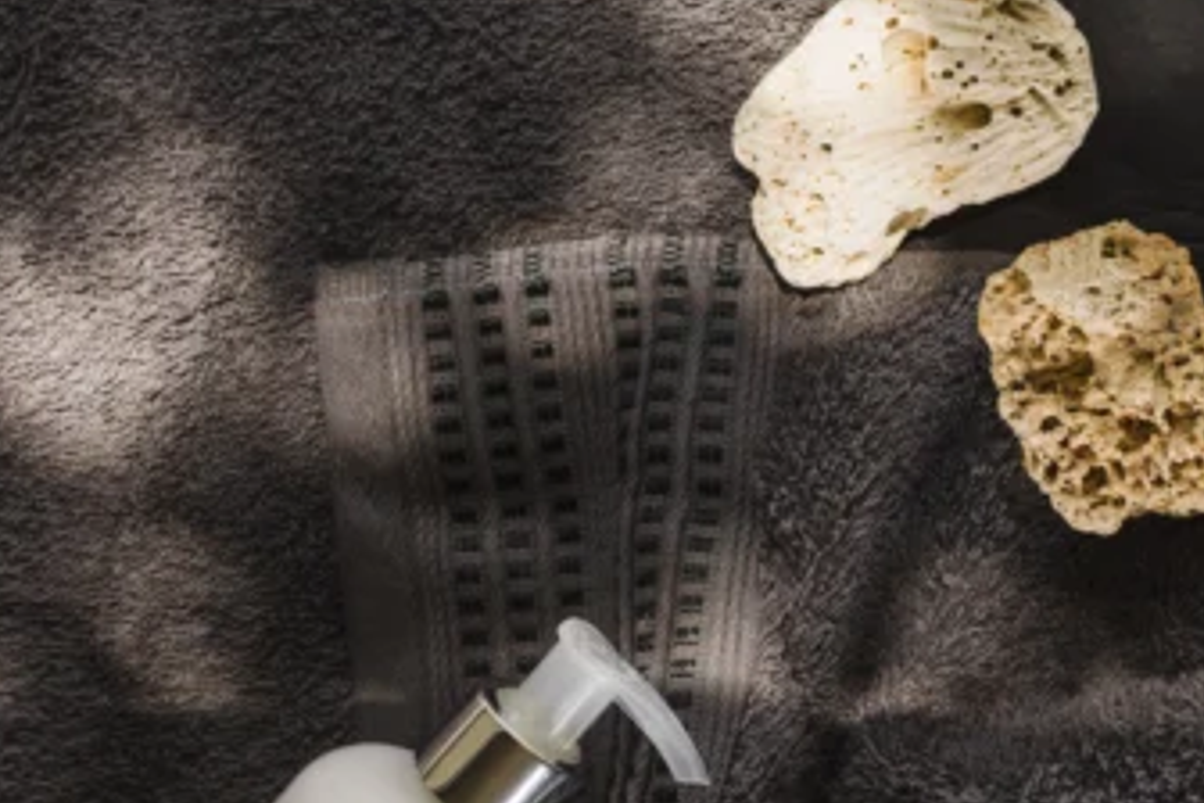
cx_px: 1251
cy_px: 692
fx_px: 4018
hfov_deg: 16.6
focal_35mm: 120
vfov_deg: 11.4
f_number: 5.6
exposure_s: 1/200
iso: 400
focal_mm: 35
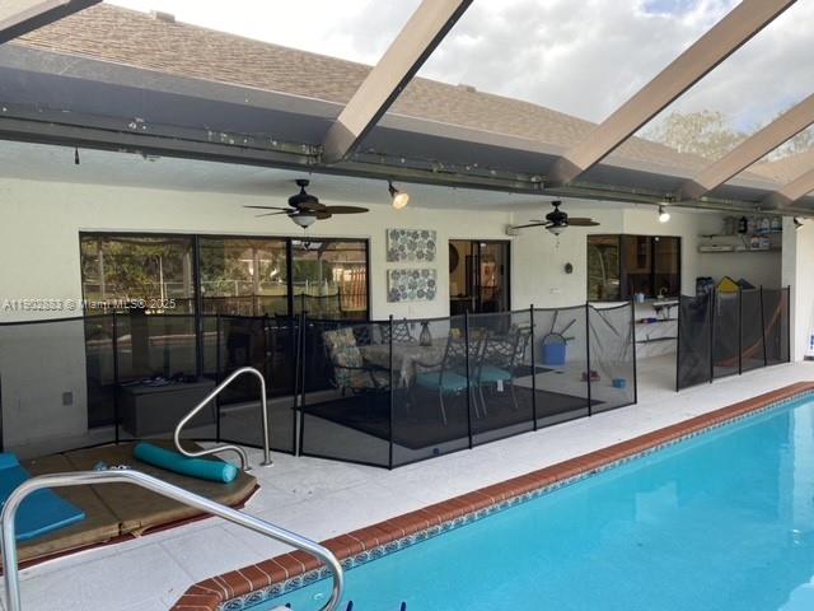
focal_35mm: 26
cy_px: 306
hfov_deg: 67.3
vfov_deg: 53.1
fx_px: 611
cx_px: 407
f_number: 1.8
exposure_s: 1/209
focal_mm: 4.25
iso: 32
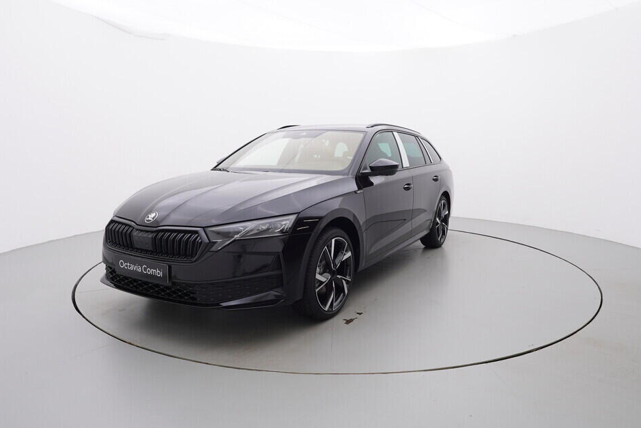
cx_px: 337
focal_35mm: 25
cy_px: 216
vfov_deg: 52.2
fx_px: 437
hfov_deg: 72.4
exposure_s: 1/80
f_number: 5
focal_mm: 15
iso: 200
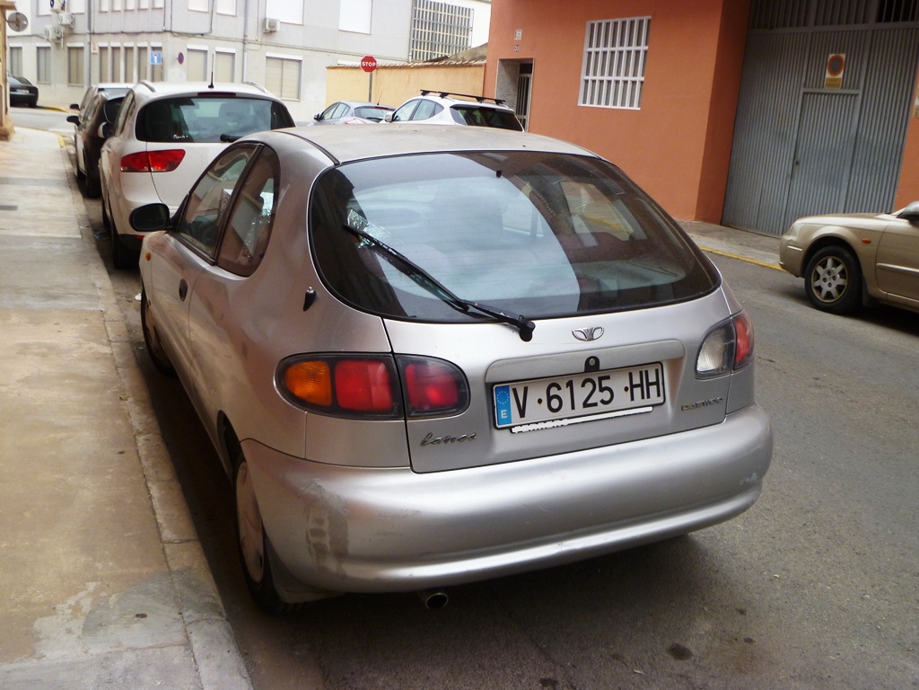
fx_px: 850
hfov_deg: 56.8
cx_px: 460
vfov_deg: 44.2
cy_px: 345
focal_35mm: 32
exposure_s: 1/200
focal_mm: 5.7
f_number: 3.5
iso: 160
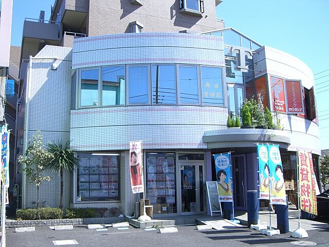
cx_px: 164
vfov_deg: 37.7
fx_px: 361
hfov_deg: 49.0
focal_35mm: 38
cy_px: 124
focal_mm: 6.2
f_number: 4.3
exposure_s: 1/320
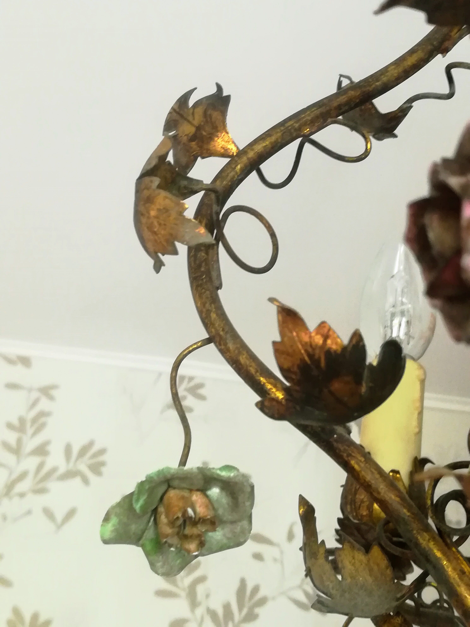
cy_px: 314
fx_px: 833
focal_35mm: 46
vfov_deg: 41.2
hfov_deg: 31.5
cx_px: 235
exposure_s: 1/33.3
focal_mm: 3.83
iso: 250
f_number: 2.2
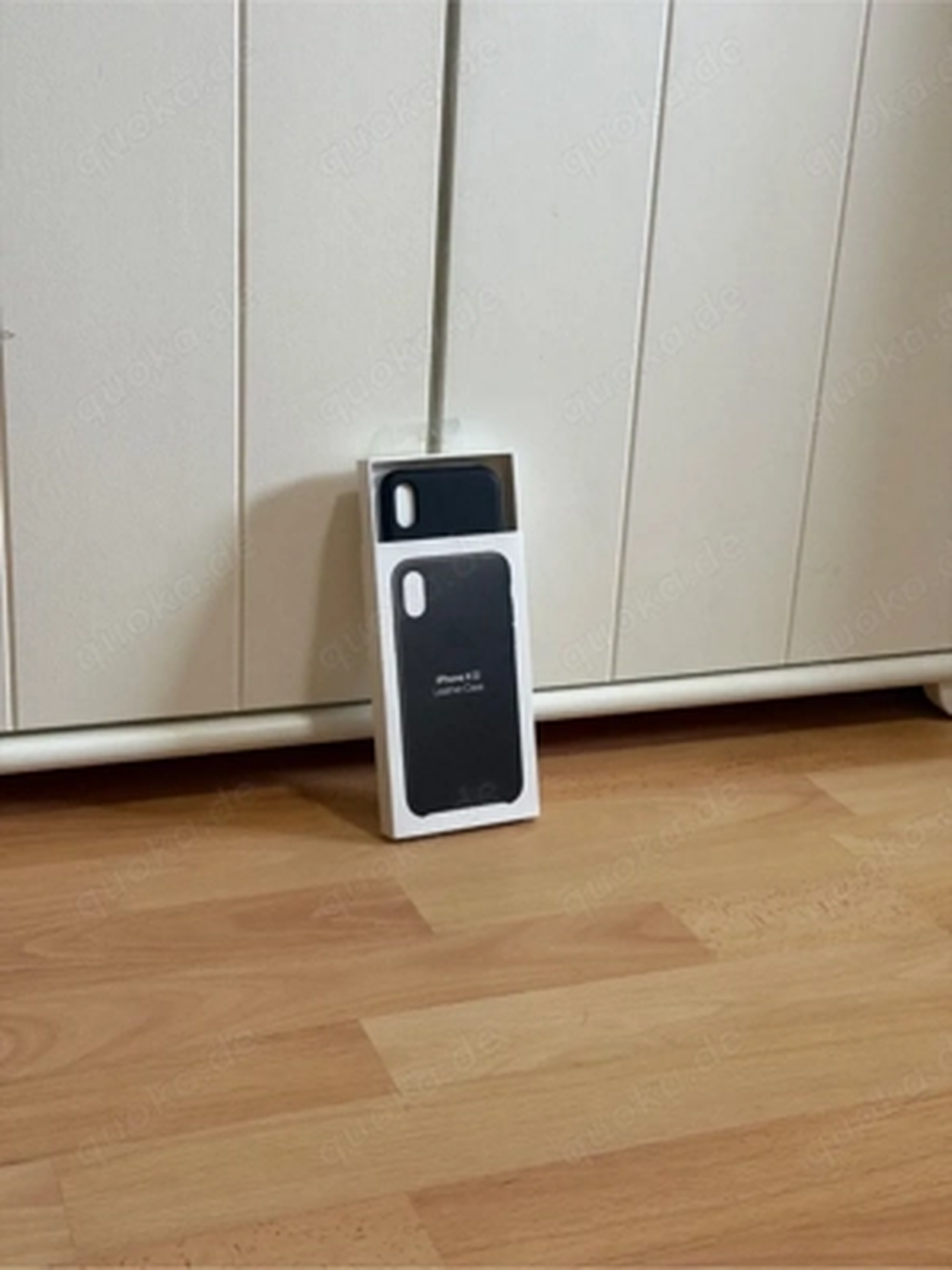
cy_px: 635
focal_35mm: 48
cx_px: 476
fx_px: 1760
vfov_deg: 39.7
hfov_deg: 30.3
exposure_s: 1/42
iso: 250
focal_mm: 6.76
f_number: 1.78
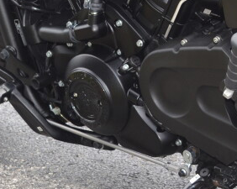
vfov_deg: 9.1
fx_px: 1177
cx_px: 282
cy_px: -2
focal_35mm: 168
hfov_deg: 11.3
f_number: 4.5
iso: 125
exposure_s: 1/125
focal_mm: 28
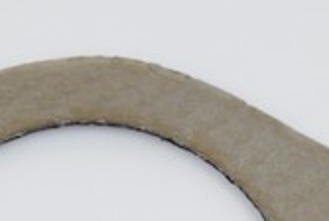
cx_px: 87
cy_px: 315
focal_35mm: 195
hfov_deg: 10.5
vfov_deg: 7.0
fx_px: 1785
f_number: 4.5
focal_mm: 34
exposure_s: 1/60
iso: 720
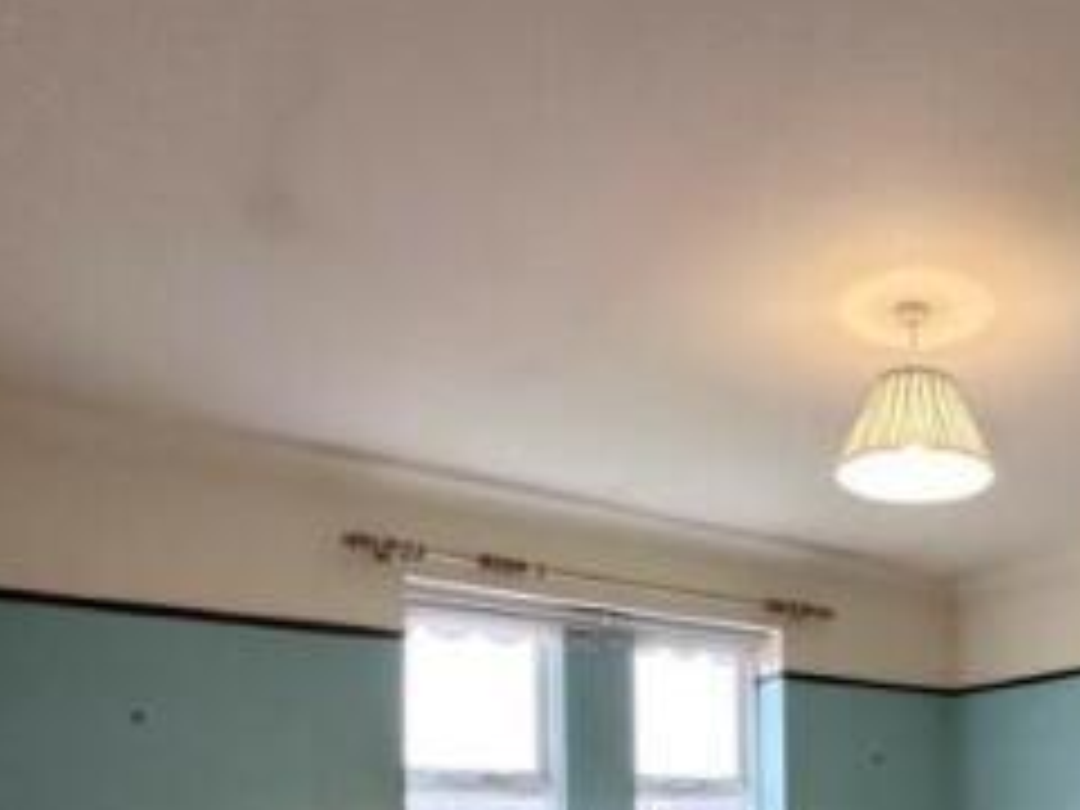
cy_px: 817
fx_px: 1061
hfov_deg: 49.2
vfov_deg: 37.2
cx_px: 936
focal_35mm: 34
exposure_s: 1/50
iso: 200
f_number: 2.2
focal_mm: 2.22
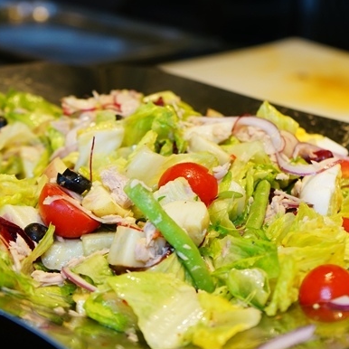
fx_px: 924
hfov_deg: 21.4
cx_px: 155
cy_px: 158
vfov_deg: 21.4
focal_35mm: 81
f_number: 4.5
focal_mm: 46
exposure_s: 1/60
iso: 500
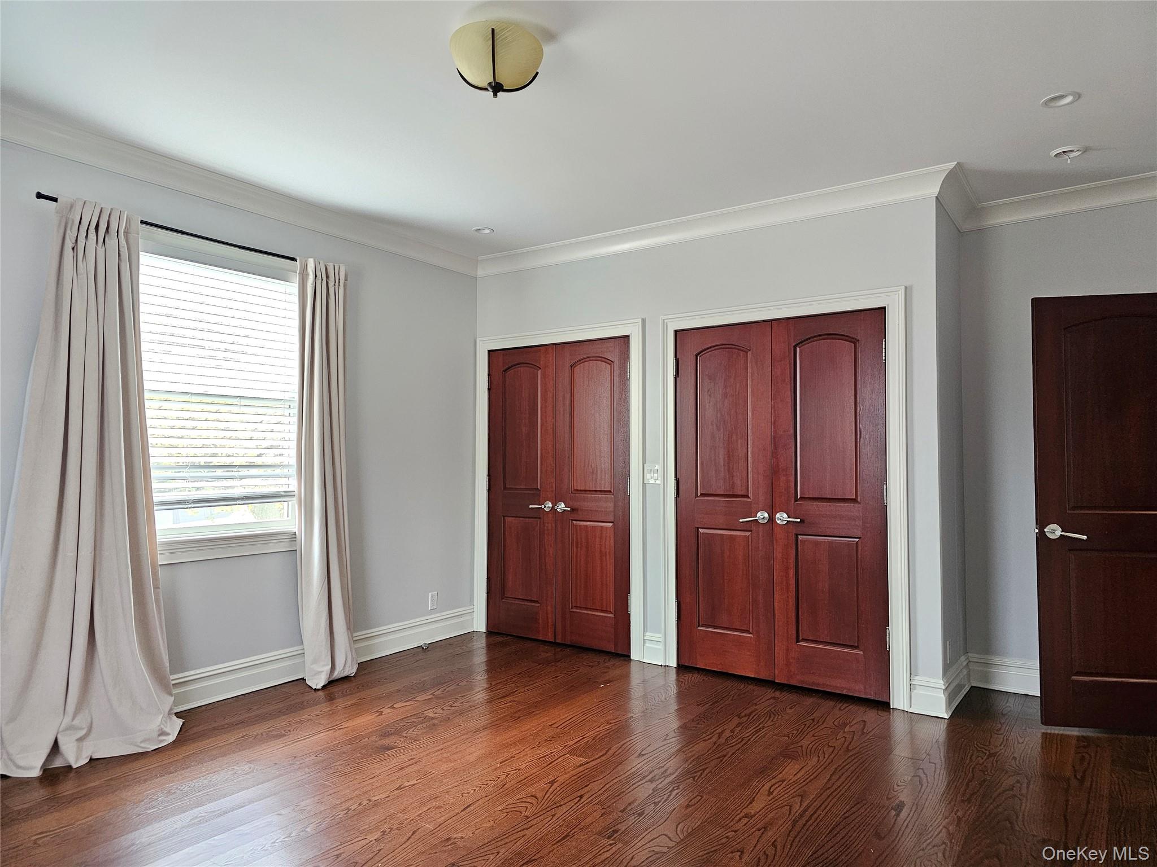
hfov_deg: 73.9
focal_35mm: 23
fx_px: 769
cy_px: 434
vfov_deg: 58.9
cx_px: 578
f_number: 1.7
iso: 1000
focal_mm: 6.3
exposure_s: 1/100
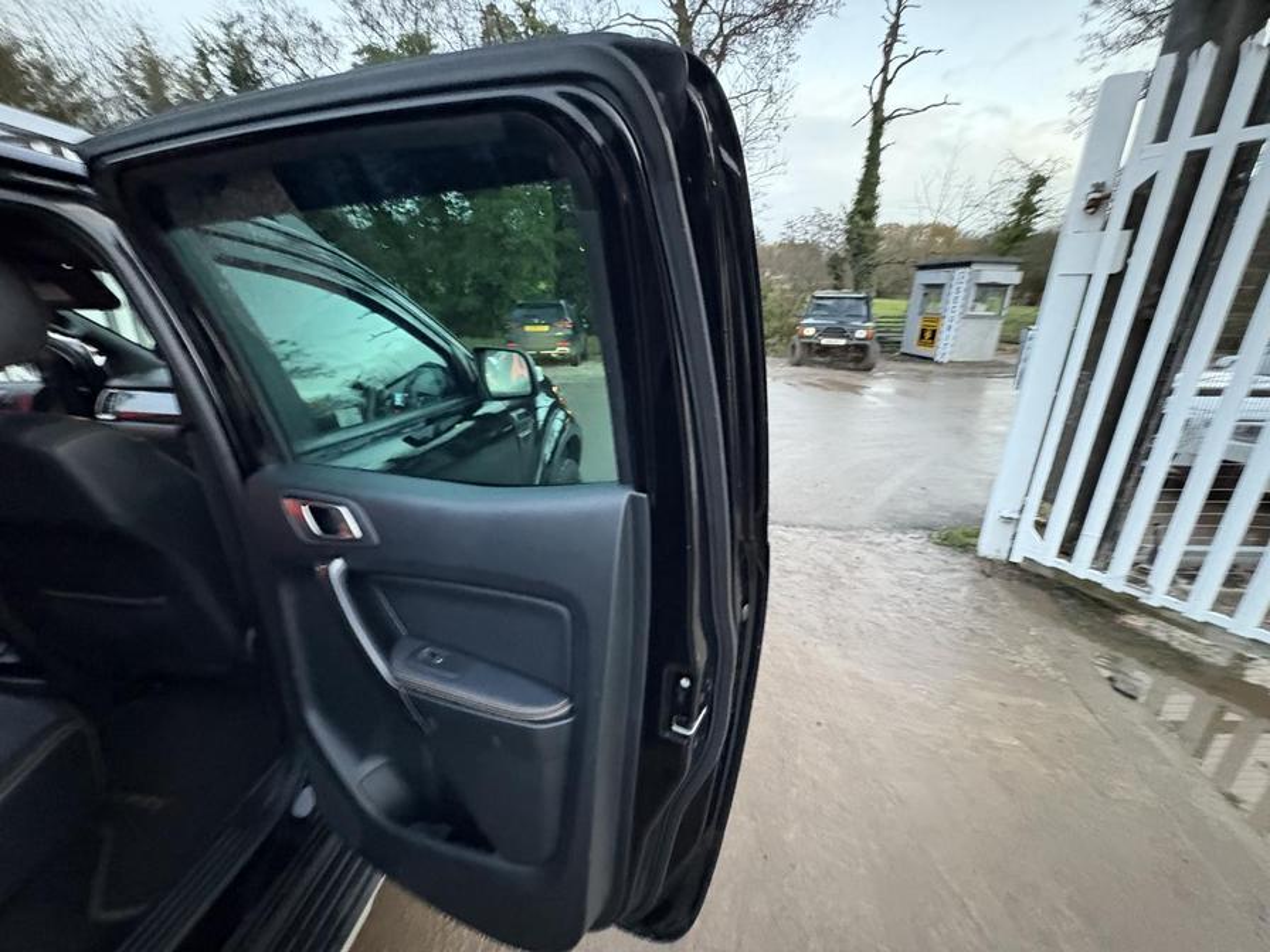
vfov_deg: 85.7
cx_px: 635
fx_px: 514
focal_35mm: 14
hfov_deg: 102.1
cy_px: 476
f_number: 2.2
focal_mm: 2.22
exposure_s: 1/30
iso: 1000
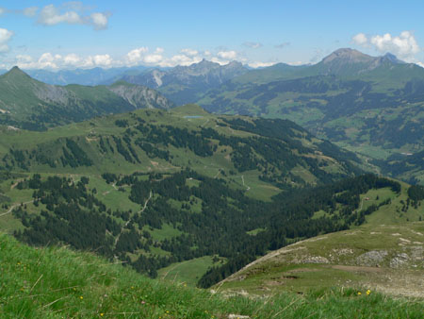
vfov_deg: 39.7
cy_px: 160
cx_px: 212
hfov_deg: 51.3
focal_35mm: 36
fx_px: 441
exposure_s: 1/320
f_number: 8
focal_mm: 6
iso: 100
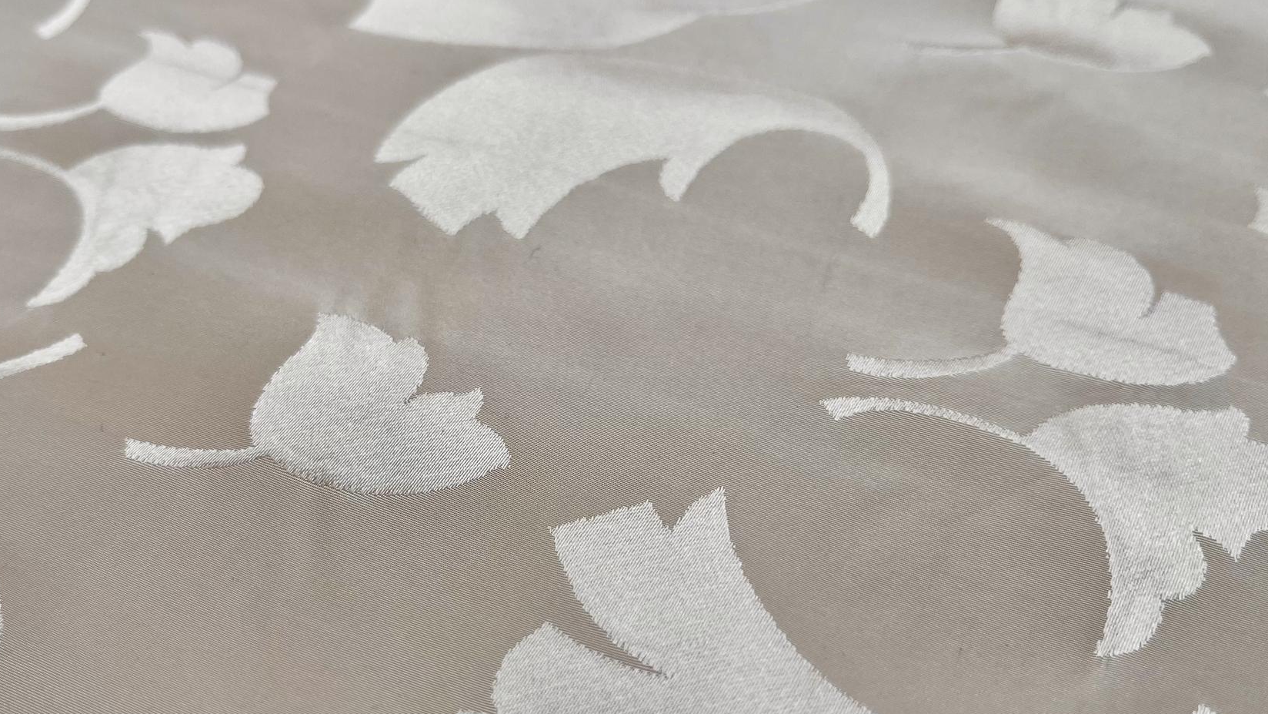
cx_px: 546
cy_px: 417
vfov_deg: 35.5
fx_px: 1110
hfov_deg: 59.3
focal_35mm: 33
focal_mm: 5.1
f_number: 1.6
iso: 32
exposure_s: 1/201
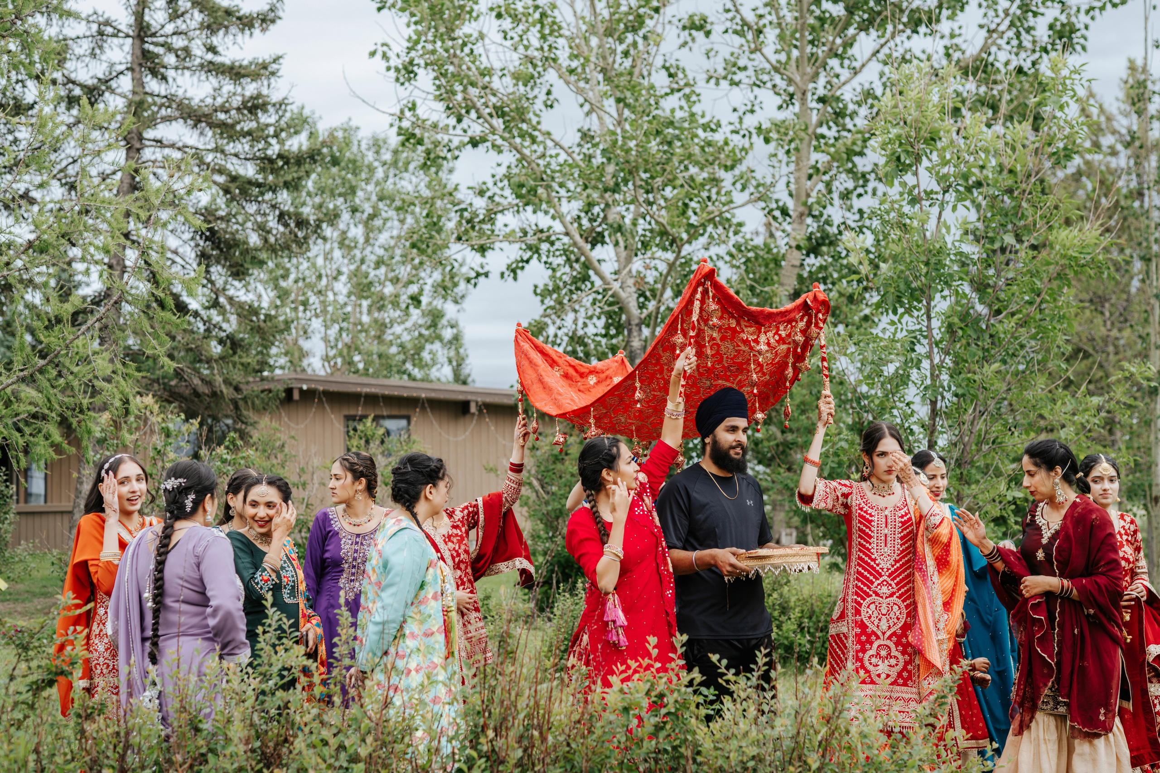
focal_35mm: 50
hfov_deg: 39.6
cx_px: 580
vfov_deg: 27.0
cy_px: 386
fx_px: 1611
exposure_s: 1/400
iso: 80
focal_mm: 50
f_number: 2.8
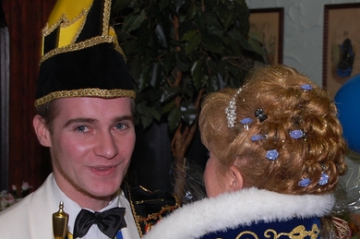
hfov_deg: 25.0
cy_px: 159
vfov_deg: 16.8
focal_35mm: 81
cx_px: 250
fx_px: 807
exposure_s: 1/60
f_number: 4.5
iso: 400
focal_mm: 35
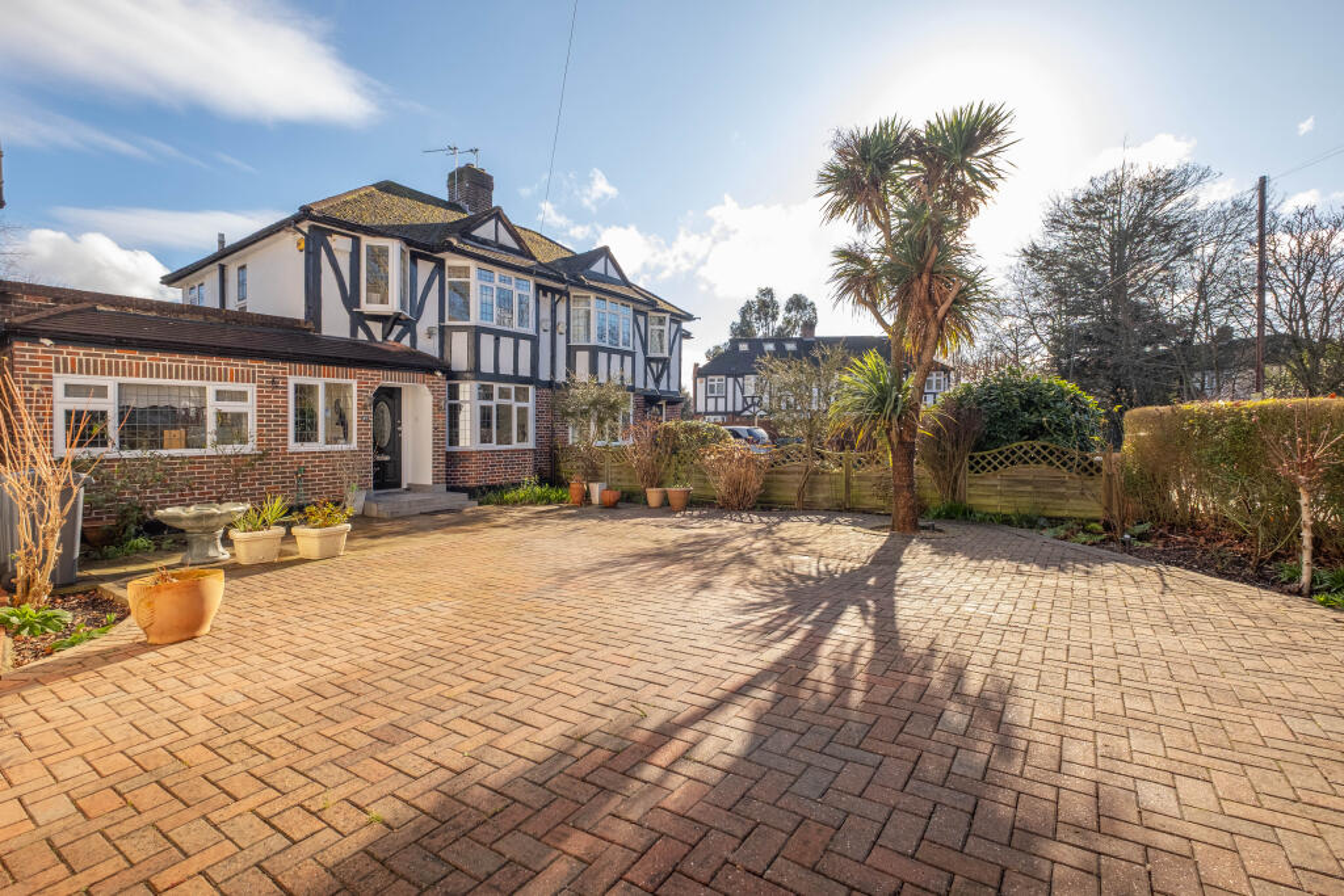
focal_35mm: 15
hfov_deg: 100.4
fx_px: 560
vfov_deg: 77.3
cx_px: 672
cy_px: 448
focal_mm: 10
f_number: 6.4
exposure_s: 1/400
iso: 400
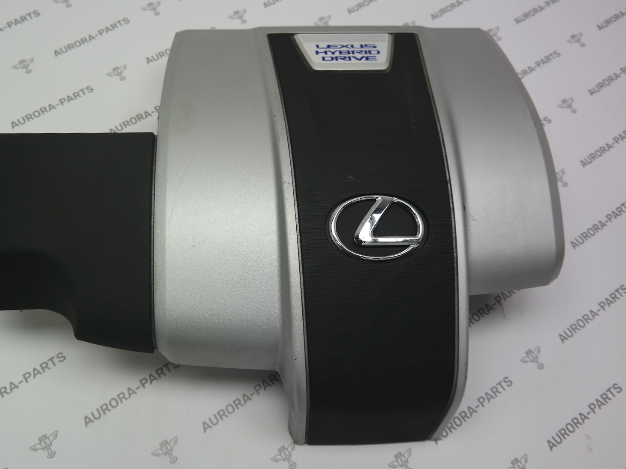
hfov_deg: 55.2
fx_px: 597
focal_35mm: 33
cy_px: 227
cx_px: 275
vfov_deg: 42.9
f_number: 3.5
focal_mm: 19
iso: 100
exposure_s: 1/80
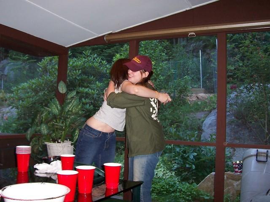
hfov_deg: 50.1
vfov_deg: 38.7
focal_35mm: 37
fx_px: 289
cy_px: 101
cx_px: 135
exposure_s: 1/60
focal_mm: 5.6
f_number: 2.8
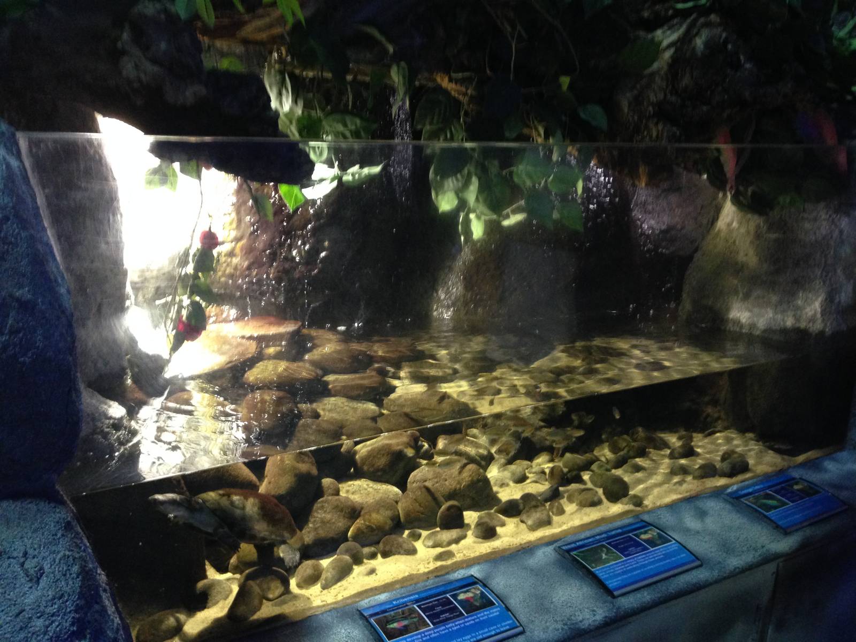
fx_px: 816
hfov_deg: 55.4
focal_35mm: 33
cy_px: 321
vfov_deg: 42.9
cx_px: 428
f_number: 2.4
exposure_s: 1/20
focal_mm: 4.12
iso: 250
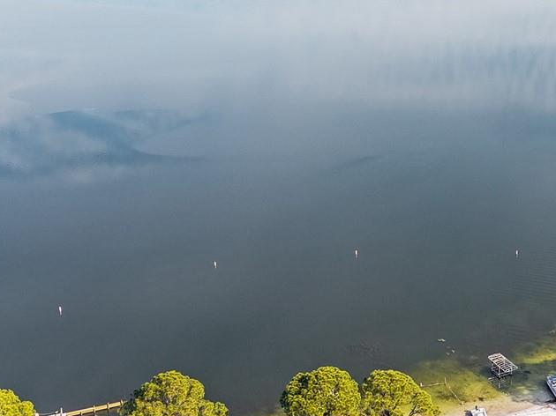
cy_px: 134
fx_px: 979
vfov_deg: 23.9
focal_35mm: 61
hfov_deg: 30.6
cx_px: 473
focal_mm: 8.67
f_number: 1.8
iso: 160
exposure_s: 1/2500
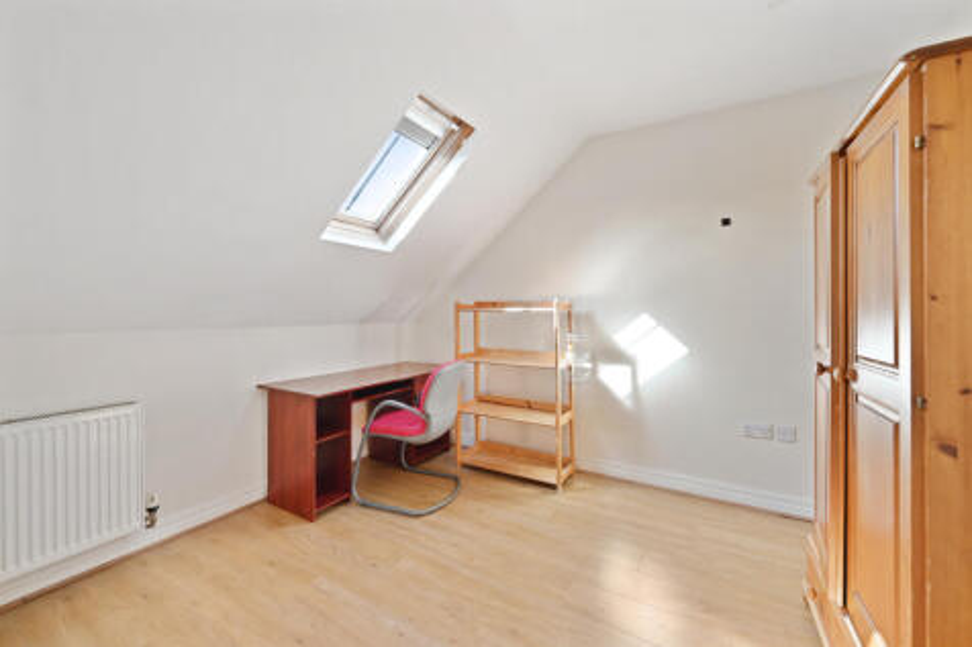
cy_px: 324
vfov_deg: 81.2
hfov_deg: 104.3
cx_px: 486
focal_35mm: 14
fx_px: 378
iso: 2800
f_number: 7.1
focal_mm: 14
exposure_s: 1/50
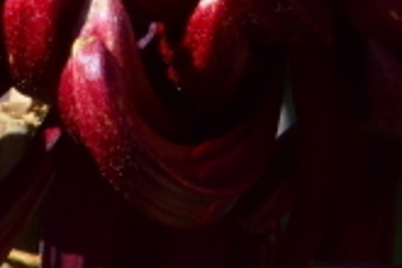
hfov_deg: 2.8
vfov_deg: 1.8
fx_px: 8330
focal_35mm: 746
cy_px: -240
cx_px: 212
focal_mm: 80
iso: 720
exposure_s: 1/250
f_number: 18
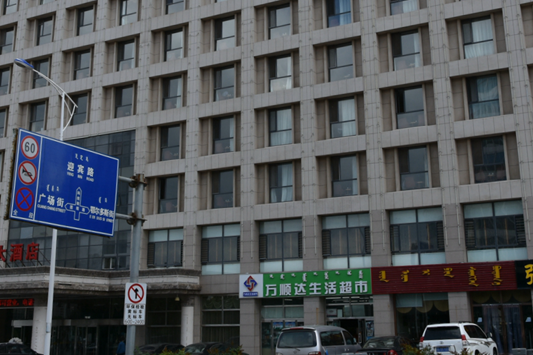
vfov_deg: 29.5
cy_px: 95
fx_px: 666
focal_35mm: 45
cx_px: 286
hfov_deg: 43.6
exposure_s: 1/250
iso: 100
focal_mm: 16
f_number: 8
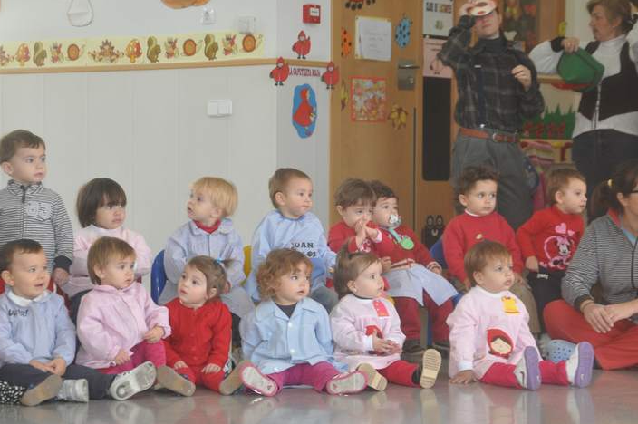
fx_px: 1859
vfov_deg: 13.0
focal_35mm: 105
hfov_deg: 19.5
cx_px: 313
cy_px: 195
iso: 800
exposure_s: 1/60
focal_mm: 58
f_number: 5
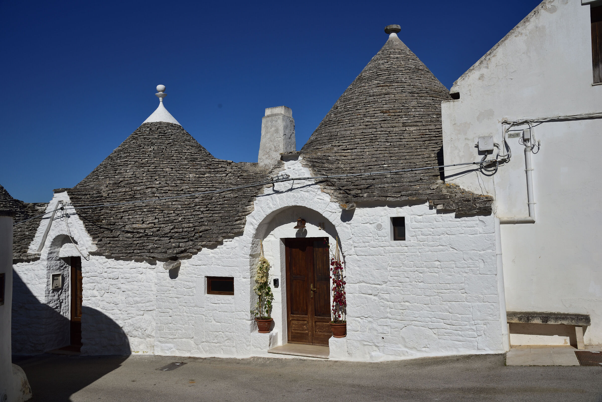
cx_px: 301
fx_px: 519
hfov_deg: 60.3
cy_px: 201
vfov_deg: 42.4
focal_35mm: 31
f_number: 10
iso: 200
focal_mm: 31
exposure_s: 1/1000
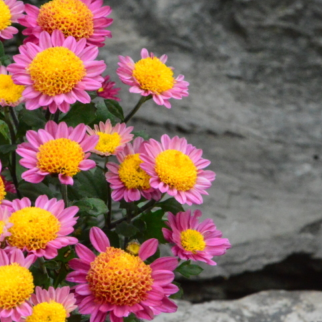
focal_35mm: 809
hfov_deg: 2.2
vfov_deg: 2.2
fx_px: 8514
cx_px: 134
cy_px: 114
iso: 6400
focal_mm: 300
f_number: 22
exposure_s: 1/200
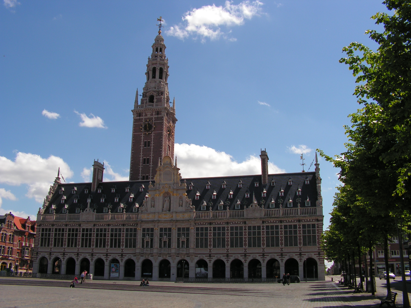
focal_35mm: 36
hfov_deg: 51.4
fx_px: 427
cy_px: 154
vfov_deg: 39.7
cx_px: 206
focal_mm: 6
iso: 64
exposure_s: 1/800
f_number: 4.8
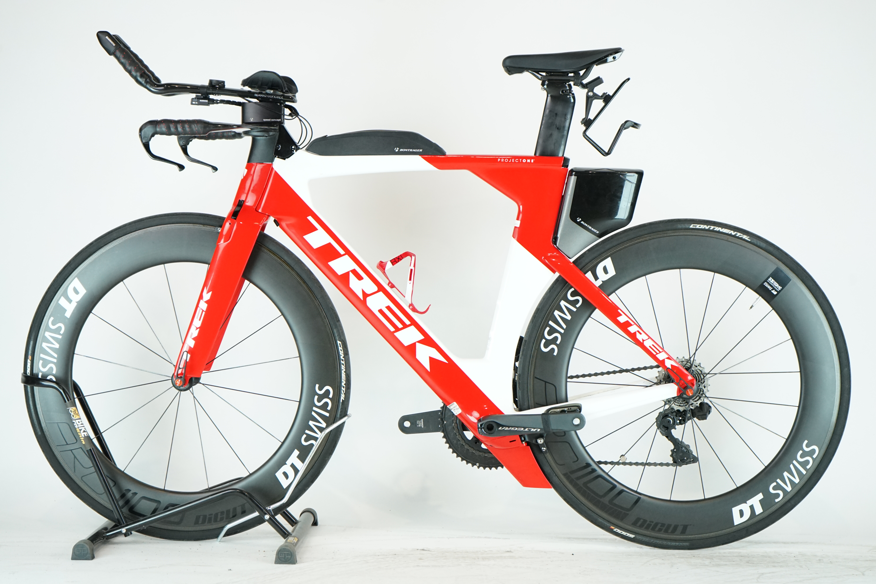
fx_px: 1606
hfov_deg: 30.5
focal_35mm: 66
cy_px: 292
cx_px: 438
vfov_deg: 20.6
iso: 2000
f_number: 6.3
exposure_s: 1/200
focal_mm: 66
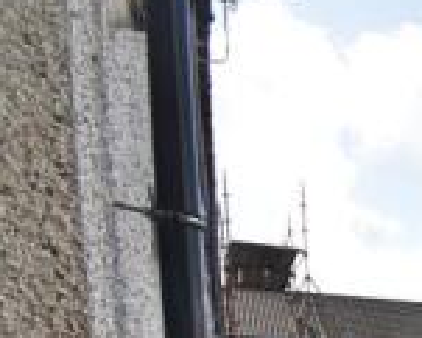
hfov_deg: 18.4
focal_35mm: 61
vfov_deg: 20.7
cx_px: 869
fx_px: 762
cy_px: 529
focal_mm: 10
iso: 100
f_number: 7.1
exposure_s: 1/200
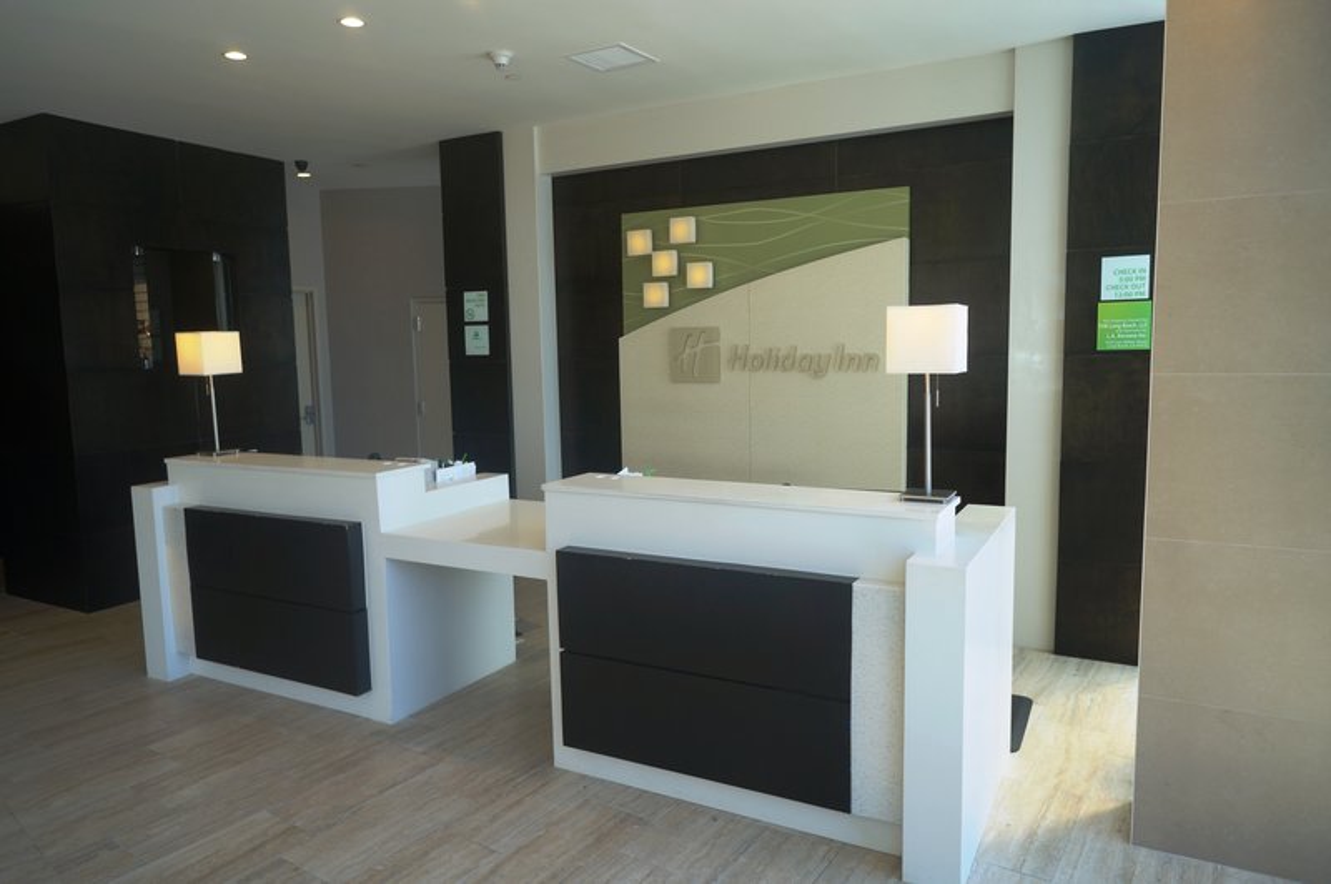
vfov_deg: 53.0
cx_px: 666
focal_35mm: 24
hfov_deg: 73.8
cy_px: 442
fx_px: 886
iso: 100
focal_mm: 16
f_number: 4
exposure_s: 1/160
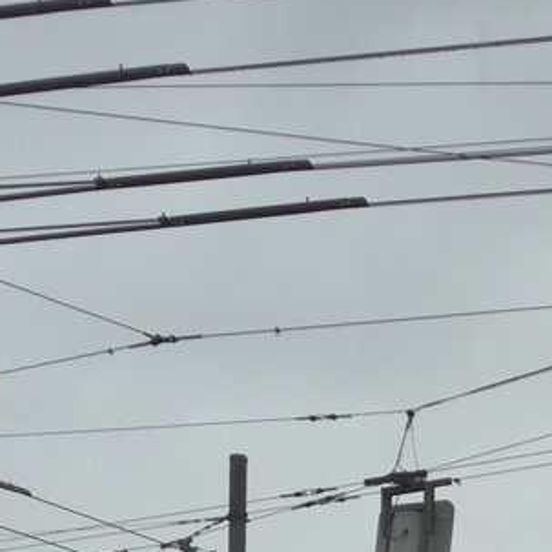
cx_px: 437
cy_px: 752
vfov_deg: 10.6
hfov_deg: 10.8
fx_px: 2905
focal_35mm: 161
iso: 160
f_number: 3
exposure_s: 1/400
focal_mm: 9.5
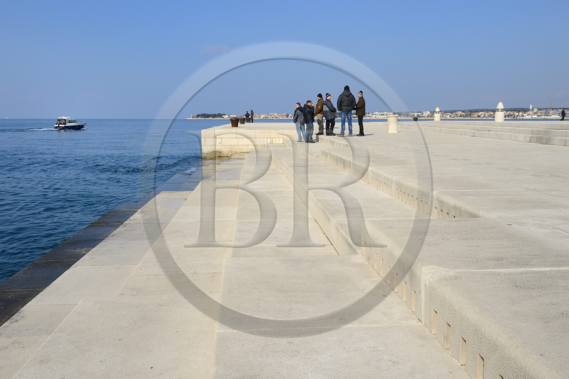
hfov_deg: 55.8
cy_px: 190
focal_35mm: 34
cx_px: 284
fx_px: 537
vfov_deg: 38.8
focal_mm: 34
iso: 200
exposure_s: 1/80
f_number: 22
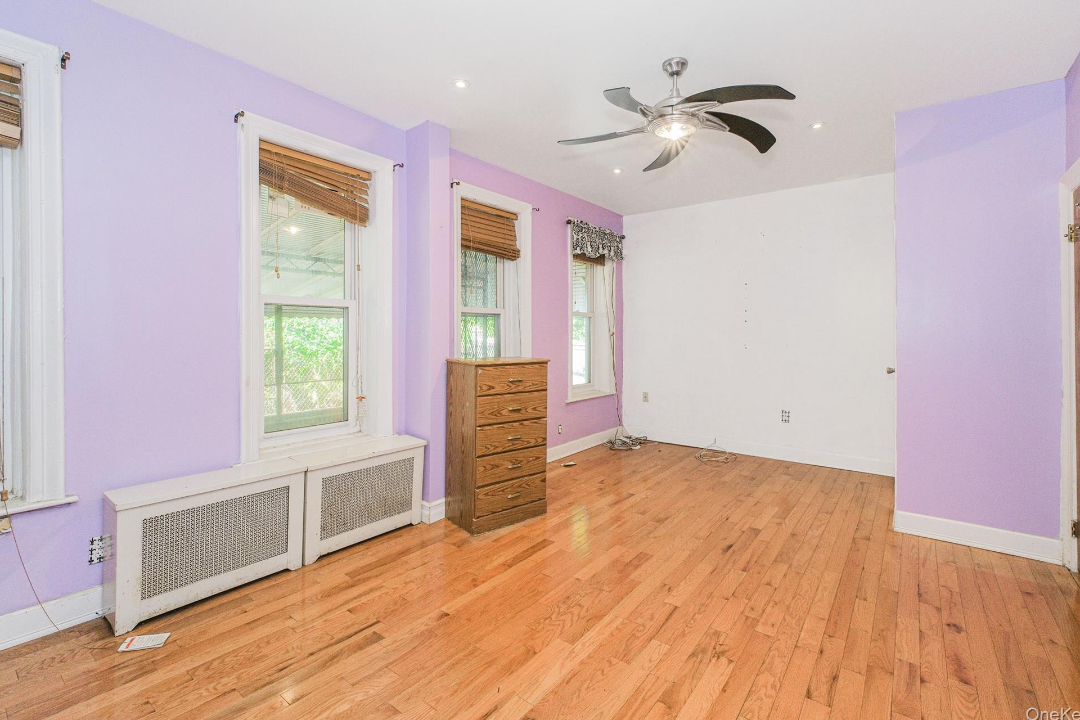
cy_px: 344
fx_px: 480
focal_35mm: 16
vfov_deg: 73.7
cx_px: 564
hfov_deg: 96.7
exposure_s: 1/60
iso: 800
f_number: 8
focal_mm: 10
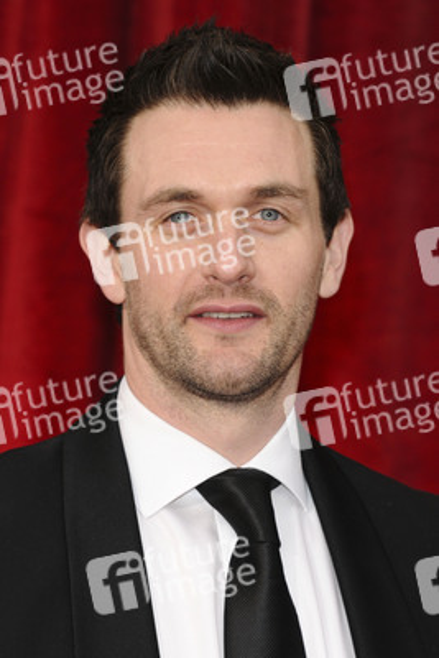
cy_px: 329
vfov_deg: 15.9
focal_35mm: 129
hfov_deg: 10.6
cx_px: 220
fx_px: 2357
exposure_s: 1/160
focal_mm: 86
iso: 400
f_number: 5
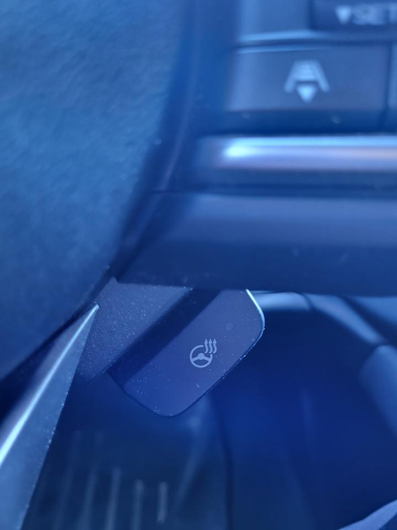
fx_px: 398
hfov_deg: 53.1
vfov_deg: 67.3
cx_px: 198
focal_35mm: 26
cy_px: 265
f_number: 1.8
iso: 640
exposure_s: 1/24
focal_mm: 5.4
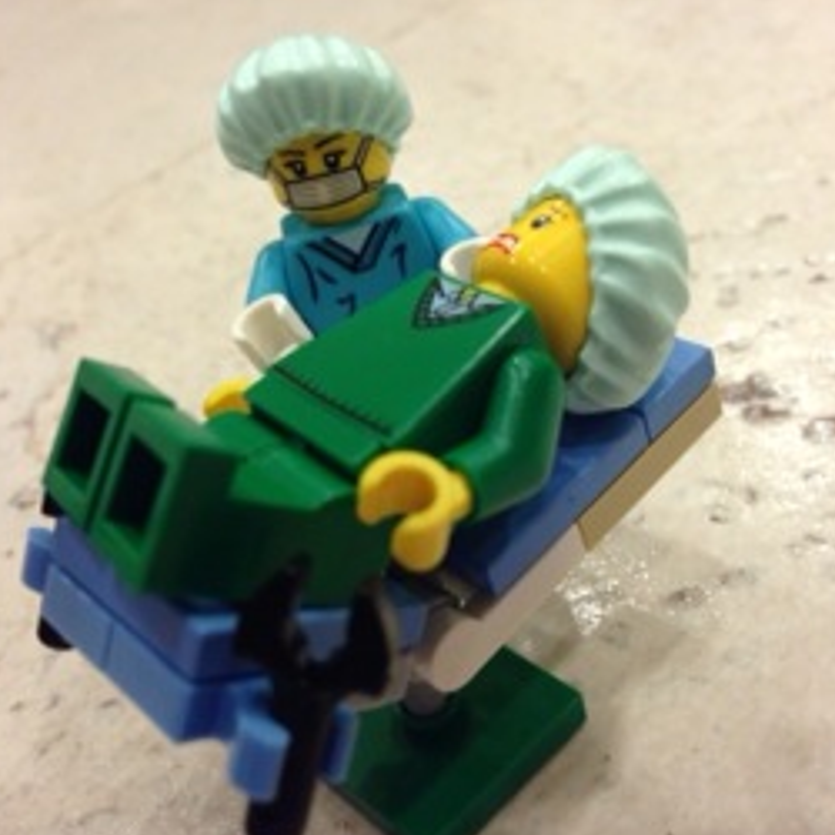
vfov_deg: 41.9
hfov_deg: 41.8
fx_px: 1092
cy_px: 423
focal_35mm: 40
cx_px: 471
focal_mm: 4.13
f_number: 2.4
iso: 160
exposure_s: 1/20
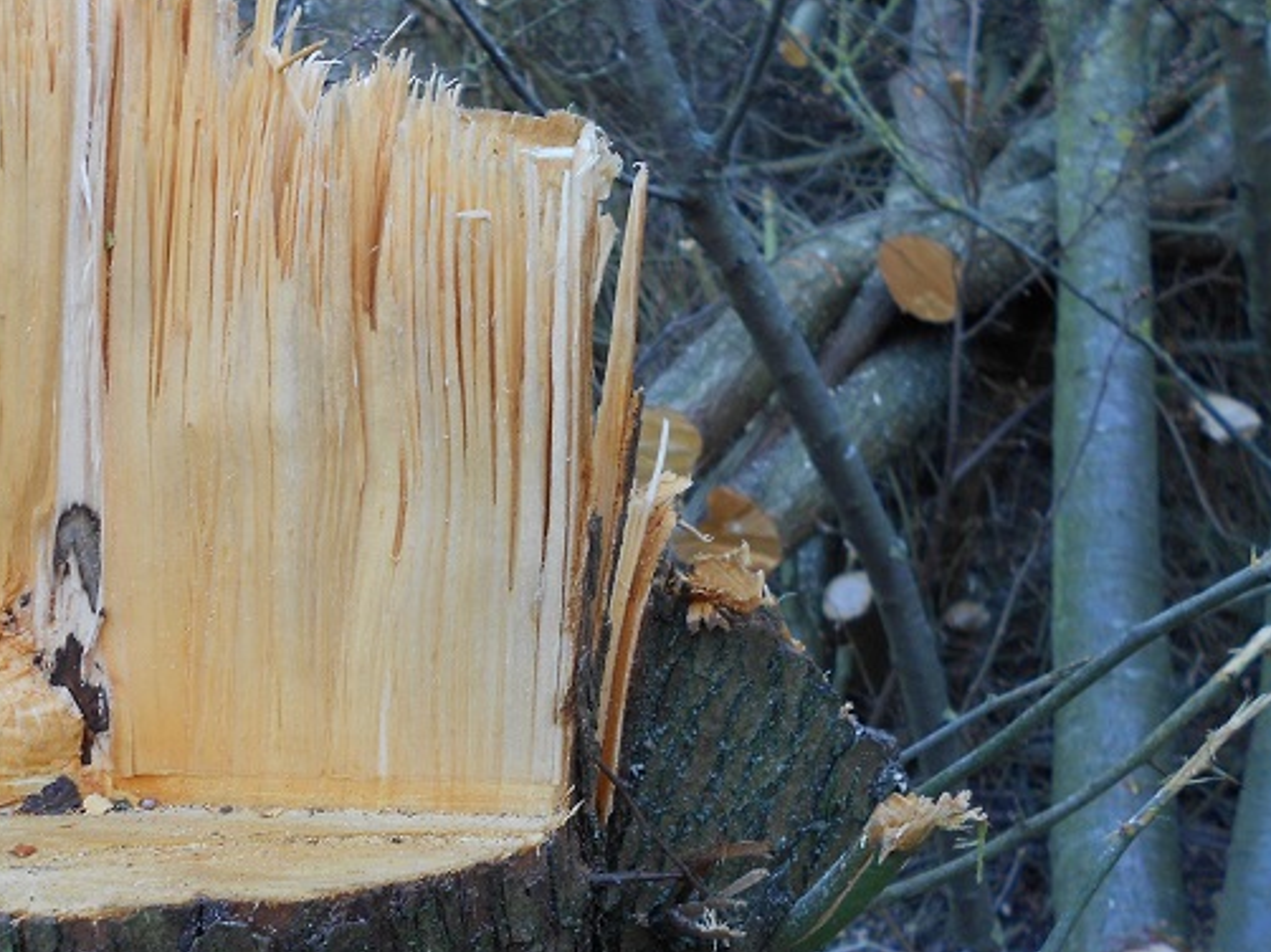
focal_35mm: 40
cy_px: 515
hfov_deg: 46.0
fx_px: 1468
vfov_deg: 35.9
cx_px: 405
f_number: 3.4
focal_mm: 5.1
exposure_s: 1/40
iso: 80
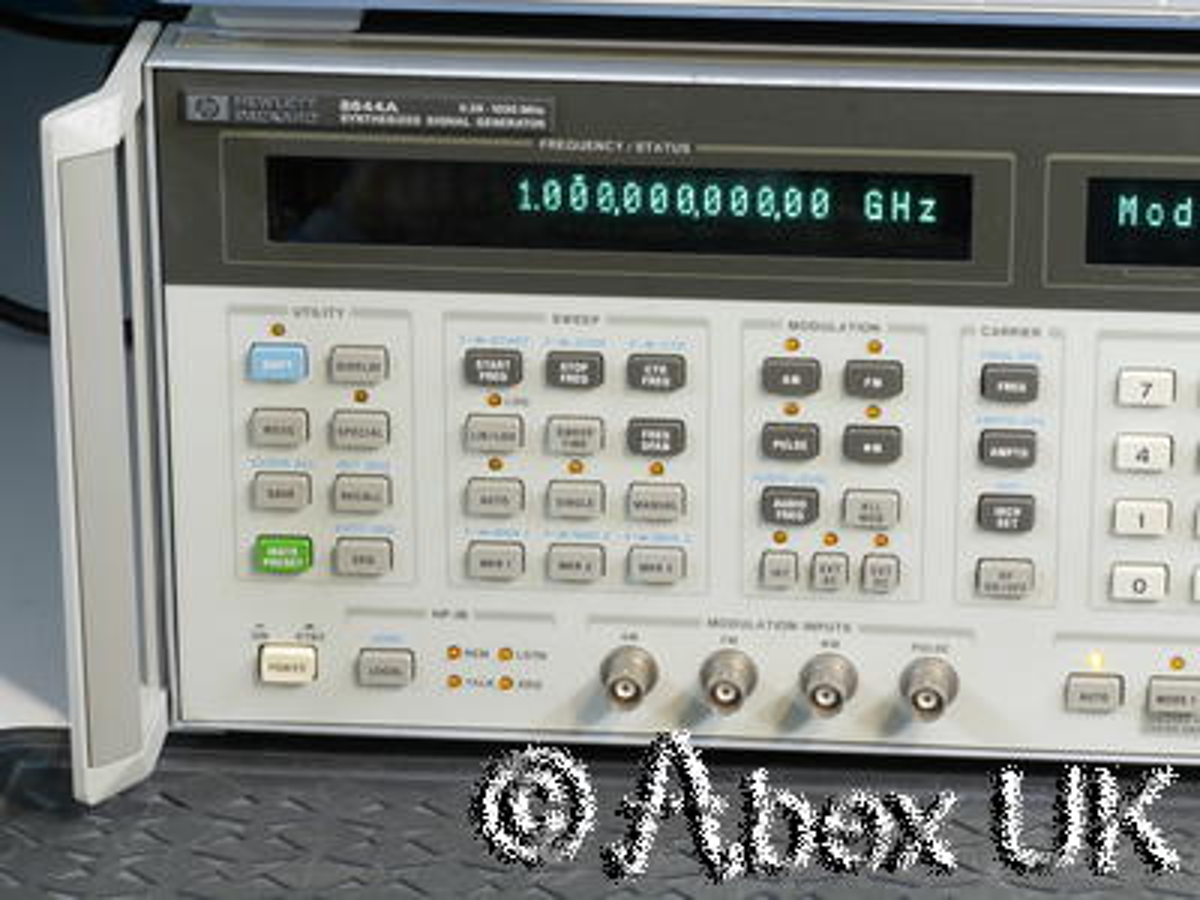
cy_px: 450
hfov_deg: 12.8
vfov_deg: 9.6
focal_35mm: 154
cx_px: 600
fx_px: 5339
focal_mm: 77
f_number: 16
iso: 400
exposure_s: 1.6
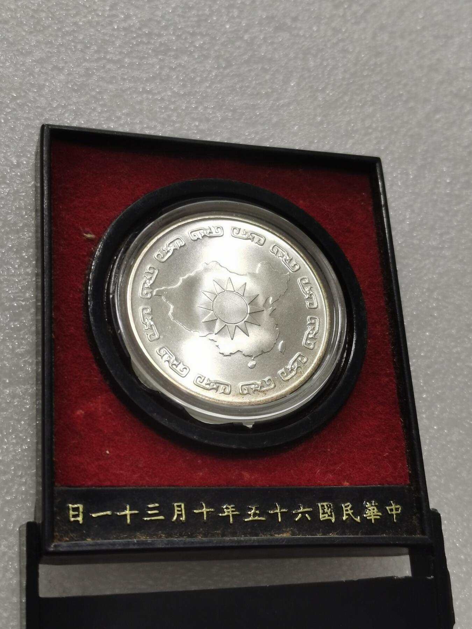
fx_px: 1000
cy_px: 314
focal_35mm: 55
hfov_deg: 26.6
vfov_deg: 34.9
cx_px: 236
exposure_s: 1/143
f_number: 1.8
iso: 50
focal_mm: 5.58
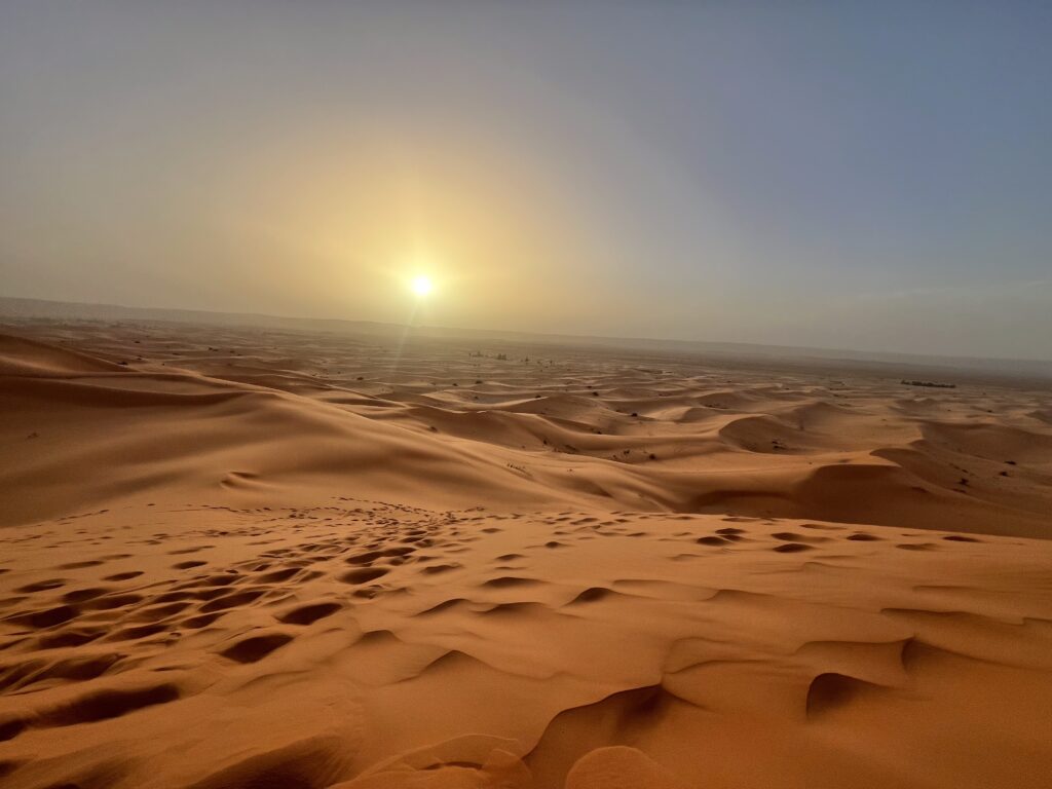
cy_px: 394
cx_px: 526
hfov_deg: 106.2
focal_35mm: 13
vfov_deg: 89.9
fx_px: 395
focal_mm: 1.57
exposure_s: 1/1783
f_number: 1.8
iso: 32
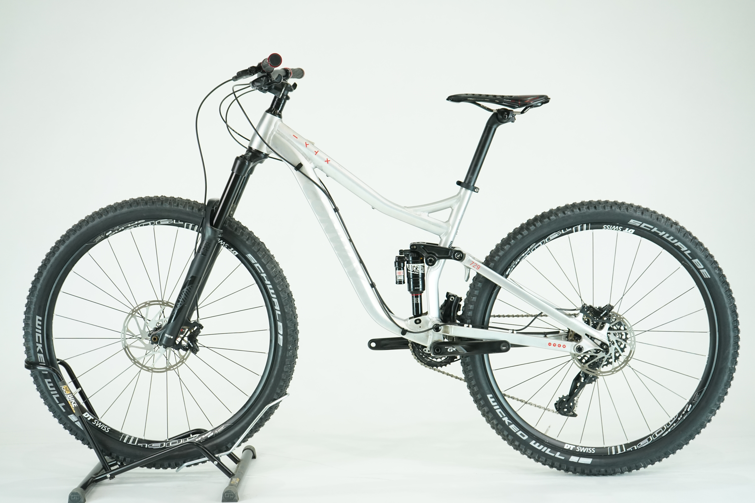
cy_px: 252
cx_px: 378
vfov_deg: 26.0
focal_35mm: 52
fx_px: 1090
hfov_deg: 38.2
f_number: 5.6
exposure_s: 1/200
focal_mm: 52
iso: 1600
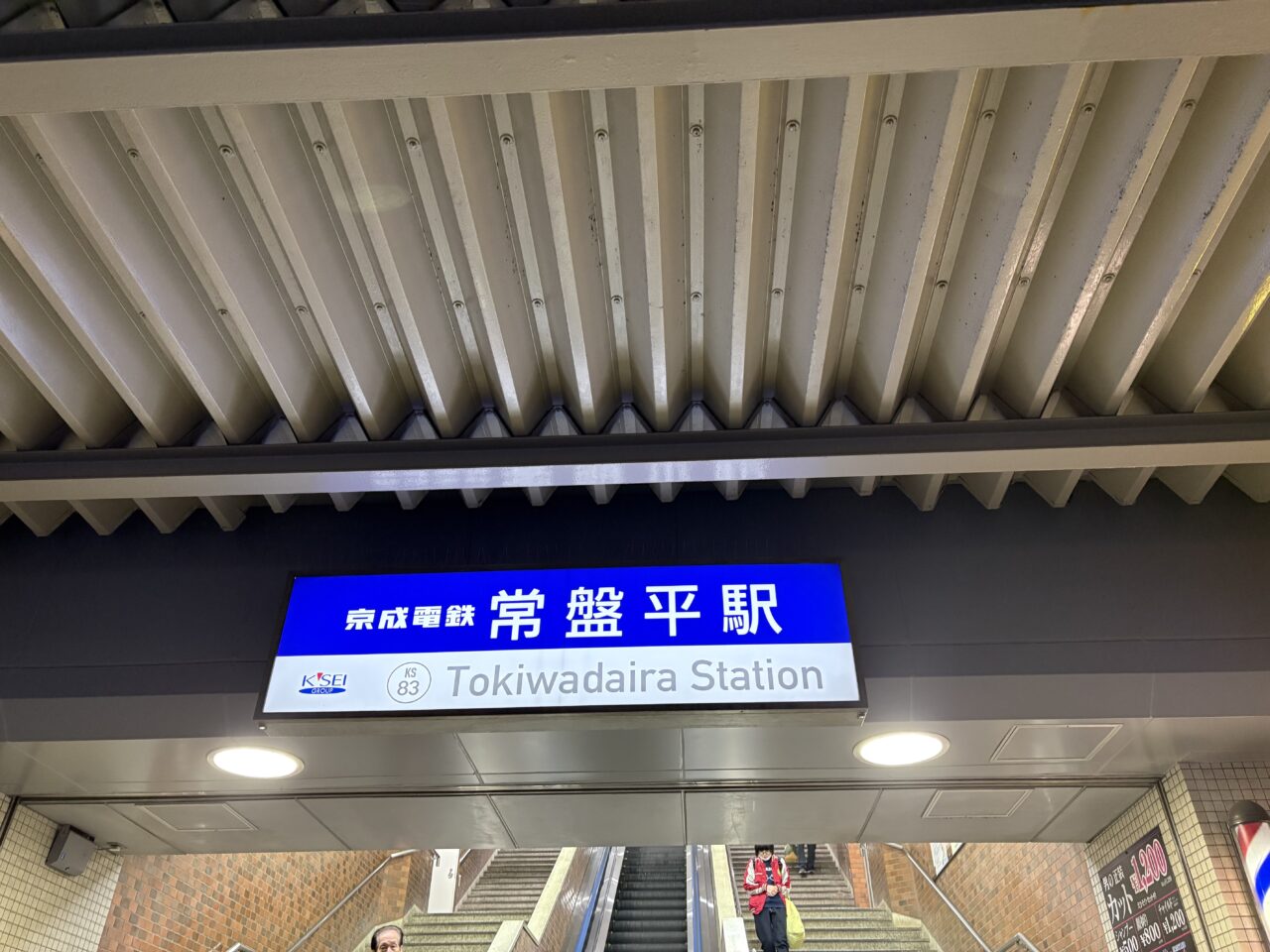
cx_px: 635
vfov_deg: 53.1
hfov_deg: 67.3
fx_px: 954
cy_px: 476
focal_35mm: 26
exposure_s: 1/50
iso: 400
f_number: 1.6
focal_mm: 5.96
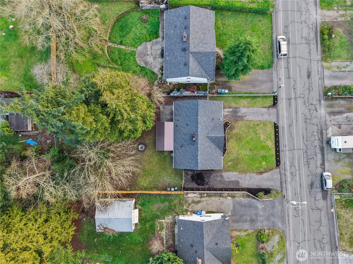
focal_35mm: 23
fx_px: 235
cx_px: 176
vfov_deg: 58.9
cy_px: 132
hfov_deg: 73.9
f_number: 1.8
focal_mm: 8.67
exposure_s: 1/90
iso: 200
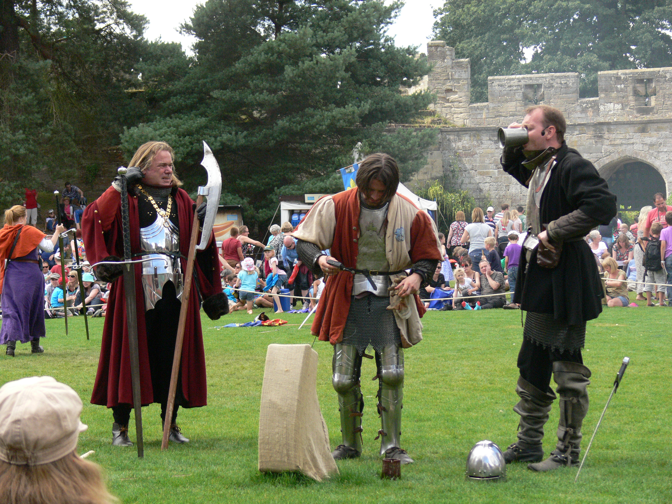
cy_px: 252
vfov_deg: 16.2
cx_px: 336
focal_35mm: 91
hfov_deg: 21.5
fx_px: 1767
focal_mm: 19.2
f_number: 3.2
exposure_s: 1/500
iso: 160
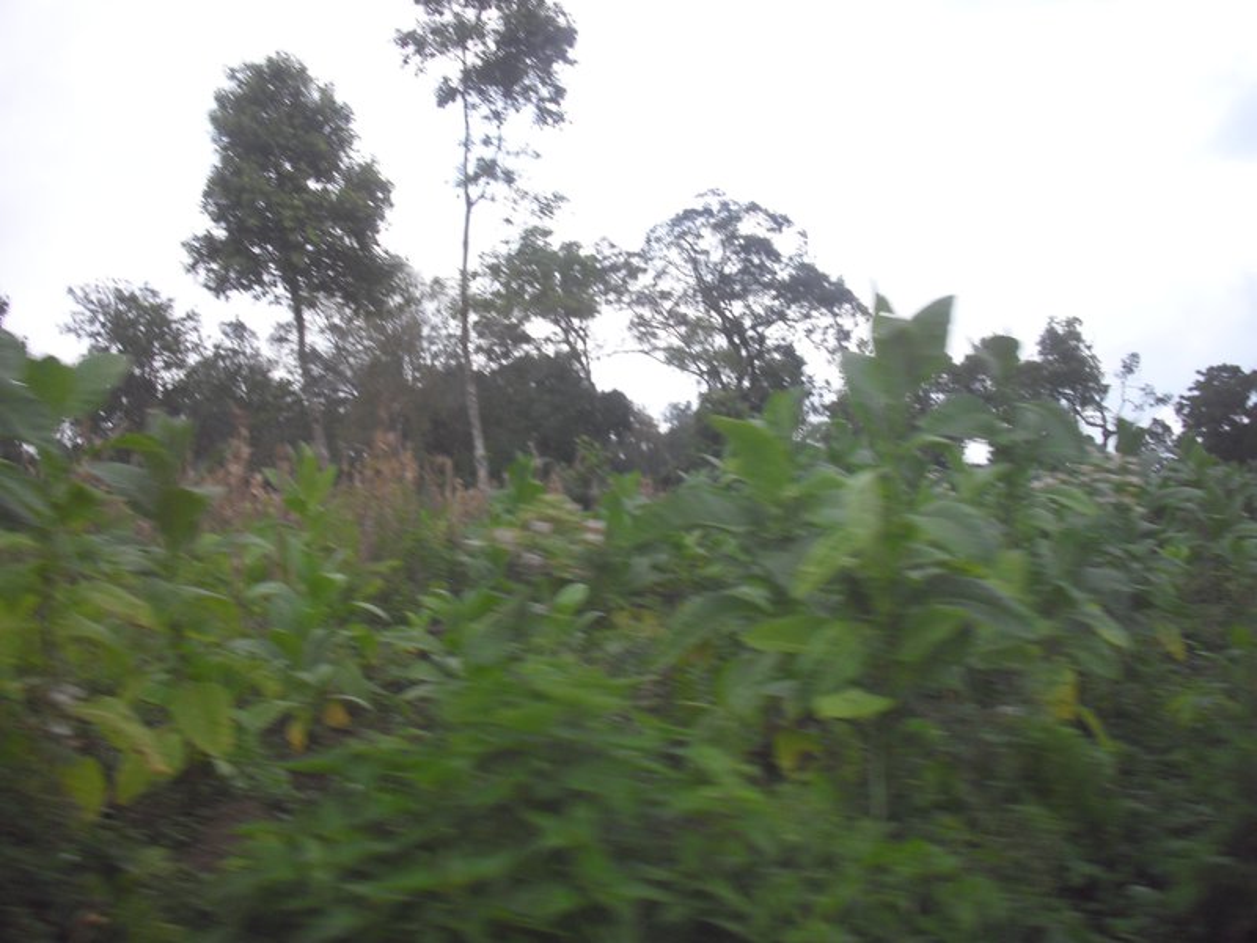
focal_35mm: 38
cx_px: 628
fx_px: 1380
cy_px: 472
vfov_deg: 37.7
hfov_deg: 49.0
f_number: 2.8
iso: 100
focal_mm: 6.2
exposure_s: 1/100
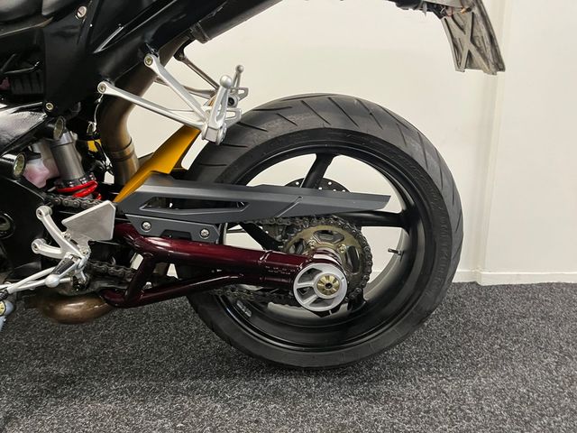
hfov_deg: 67.3
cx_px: 288
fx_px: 433
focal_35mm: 26
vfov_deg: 53.1
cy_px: 216
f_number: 1.6
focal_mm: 5.1
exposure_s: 1/50
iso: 200
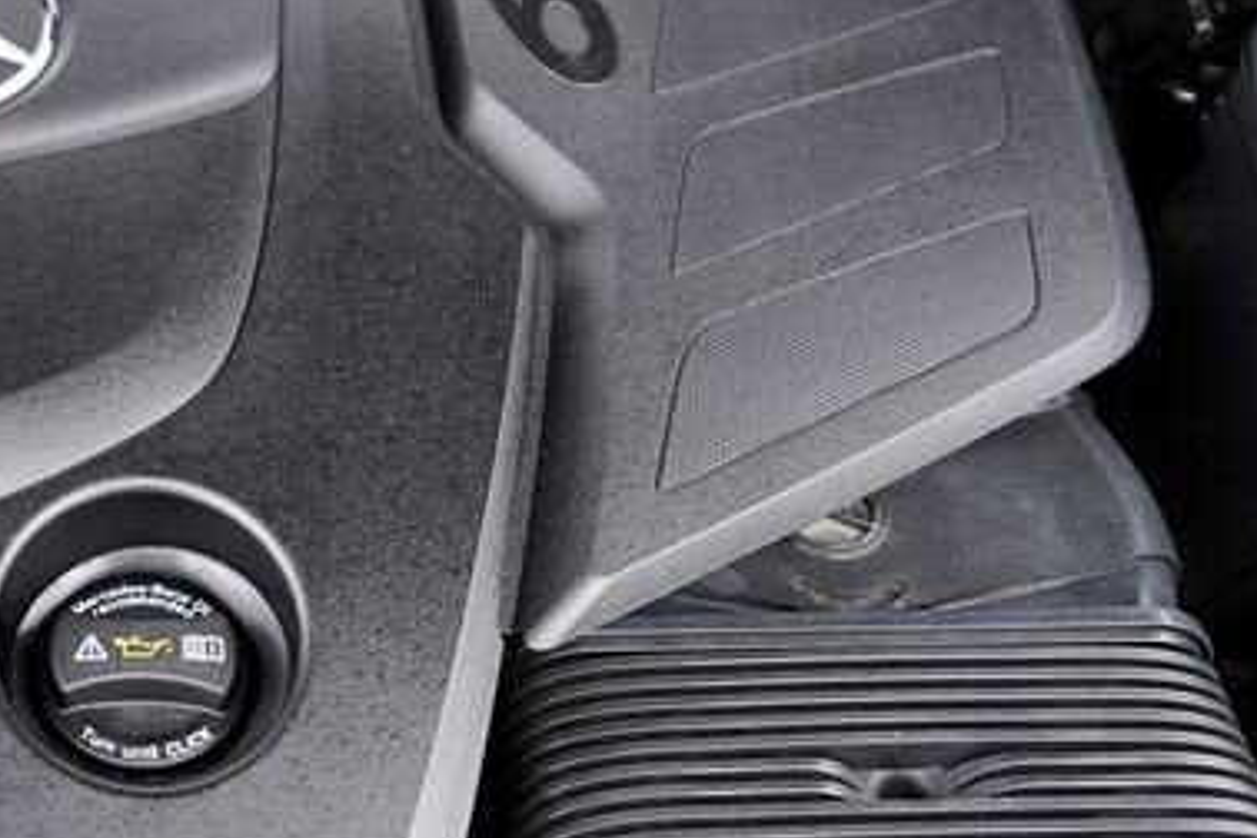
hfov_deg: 28.8
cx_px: -37
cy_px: 218
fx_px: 2269
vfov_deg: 20.8
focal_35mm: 65
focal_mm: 24
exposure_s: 1/30
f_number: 2.8
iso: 125
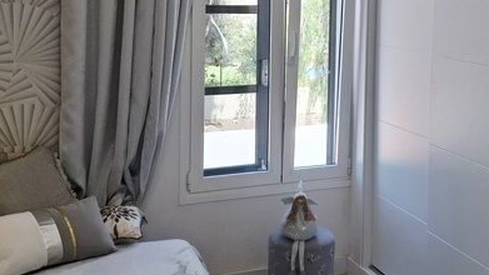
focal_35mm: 48
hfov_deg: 42.8
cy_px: 35
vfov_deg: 24.3
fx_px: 622
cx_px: 276
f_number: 1.8
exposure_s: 1/175
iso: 50
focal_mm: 5.54
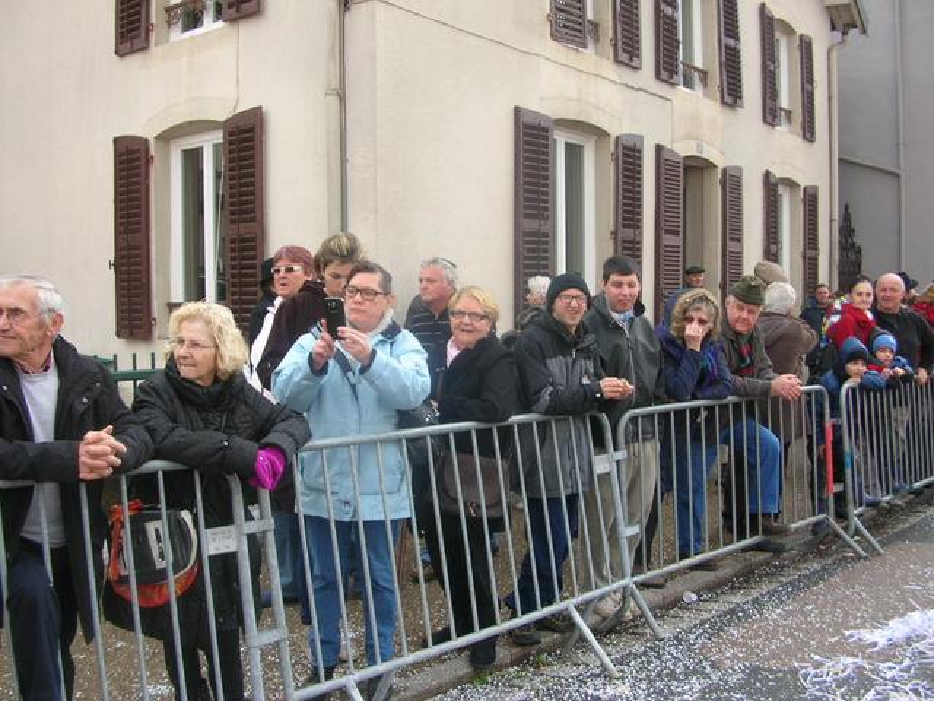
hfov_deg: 52.6
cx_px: 467
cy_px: 350
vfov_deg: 40.7
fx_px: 944
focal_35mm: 35
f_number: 2.8
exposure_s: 1/140
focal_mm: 5.8
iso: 50
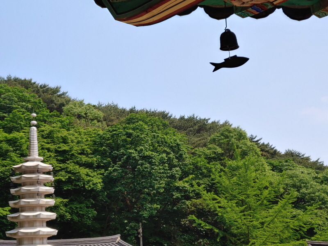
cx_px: 164
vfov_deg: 29.1
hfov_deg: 38.2
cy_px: 123
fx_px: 474
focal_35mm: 50
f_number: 2.4
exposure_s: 1/917
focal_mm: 5.88
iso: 50
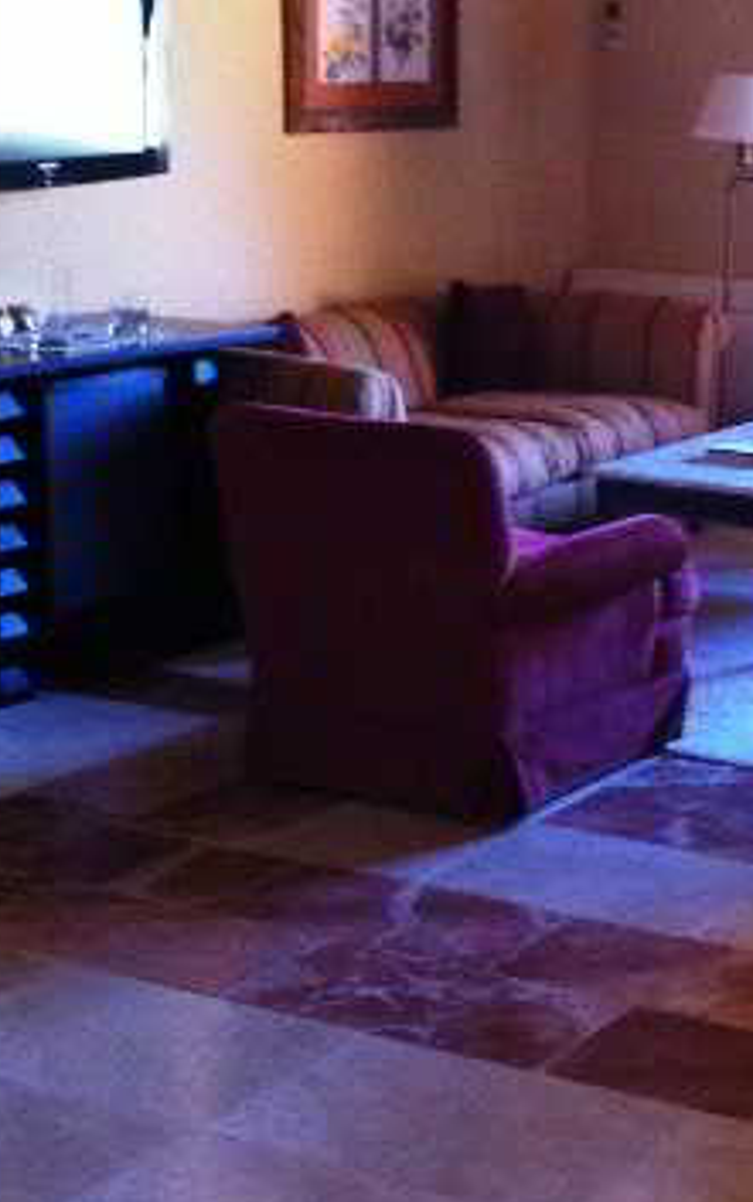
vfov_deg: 24.5
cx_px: 818
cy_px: 388
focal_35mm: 84
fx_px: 2755
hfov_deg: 15.2
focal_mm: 3.85
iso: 160
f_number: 2.8
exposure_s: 1/15
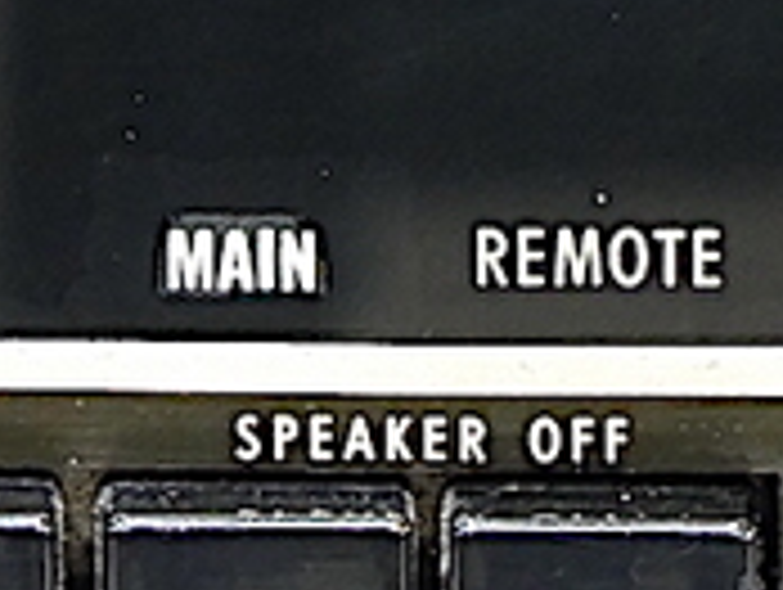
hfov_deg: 1.4
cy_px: -306
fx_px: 33048
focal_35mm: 1459
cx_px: -279
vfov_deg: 1.0
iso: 200
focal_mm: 47.5
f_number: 5.6
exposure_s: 1/1.3
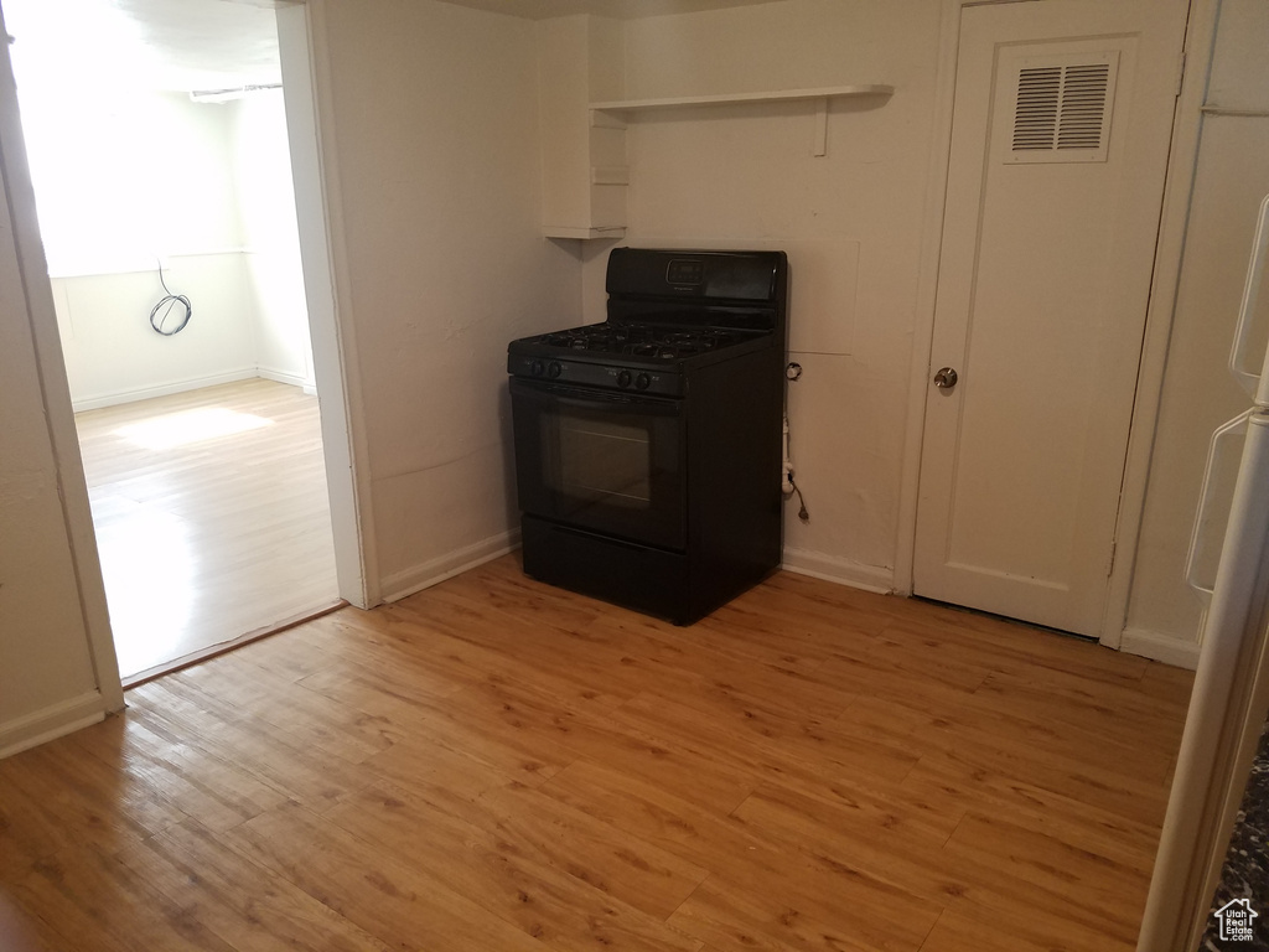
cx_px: 634
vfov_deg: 53.1
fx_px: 953
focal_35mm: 26
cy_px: 476
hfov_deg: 67.3
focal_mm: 4.2
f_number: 1.7
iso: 160
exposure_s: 1/40
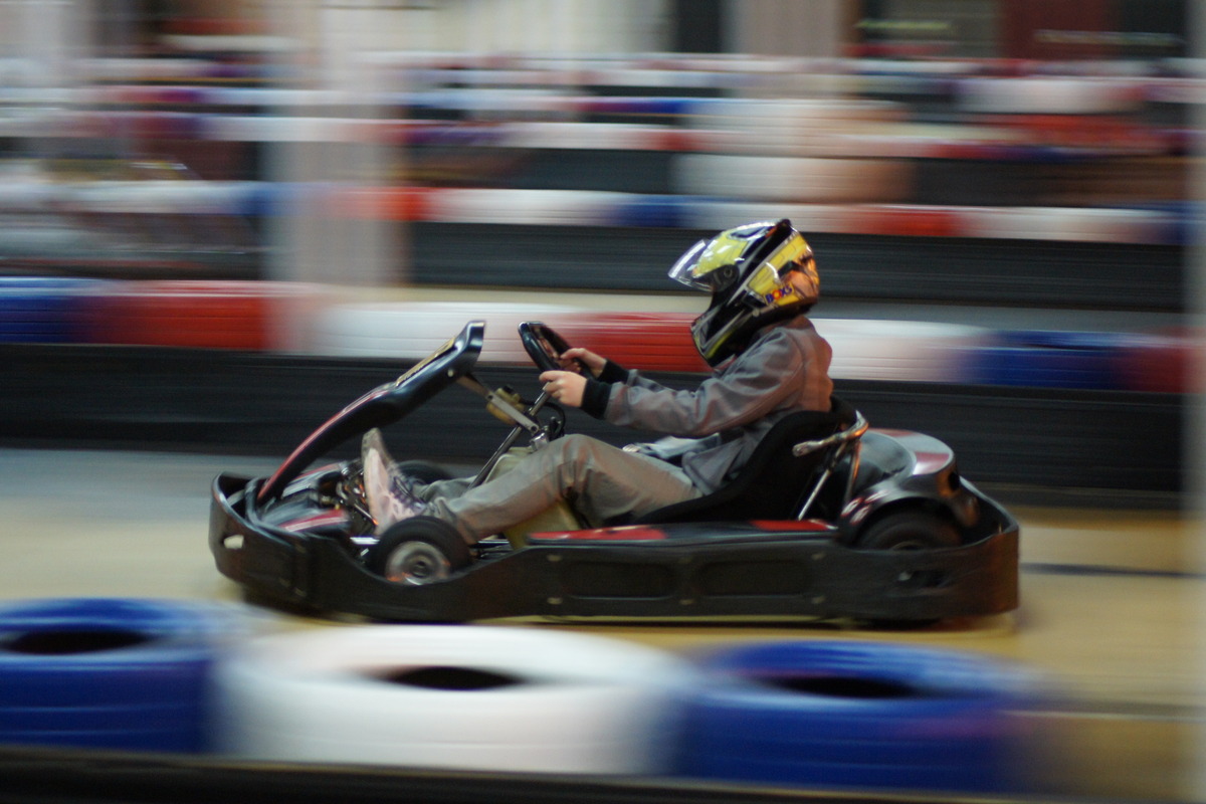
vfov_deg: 13.0
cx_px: 603
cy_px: 402
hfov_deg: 19.5
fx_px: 3517
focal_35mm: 105
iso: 1600
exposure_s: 1/25
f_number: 4
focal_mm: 70
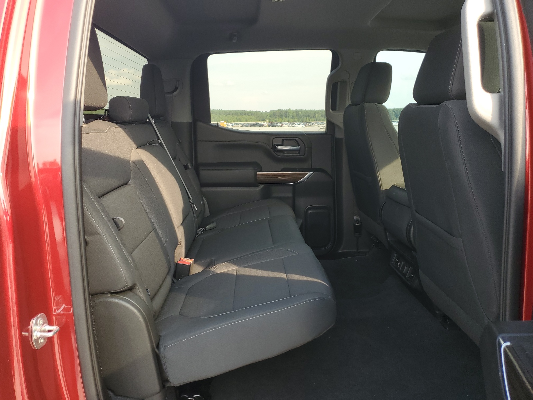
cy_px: 200
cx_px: 266
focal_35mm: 26
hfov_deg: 67.3
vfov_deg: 53.1
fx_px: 400
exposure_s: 1/189
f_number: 1.5
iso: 50
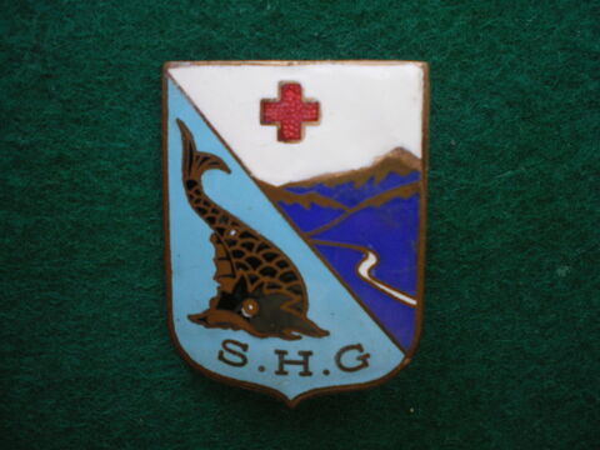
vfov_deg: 37.7
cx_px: 300
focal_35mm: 38
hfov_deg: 49.0
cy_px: 225
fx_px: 659
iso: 250
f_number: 3.1
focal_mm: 6.3
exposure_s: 1/50
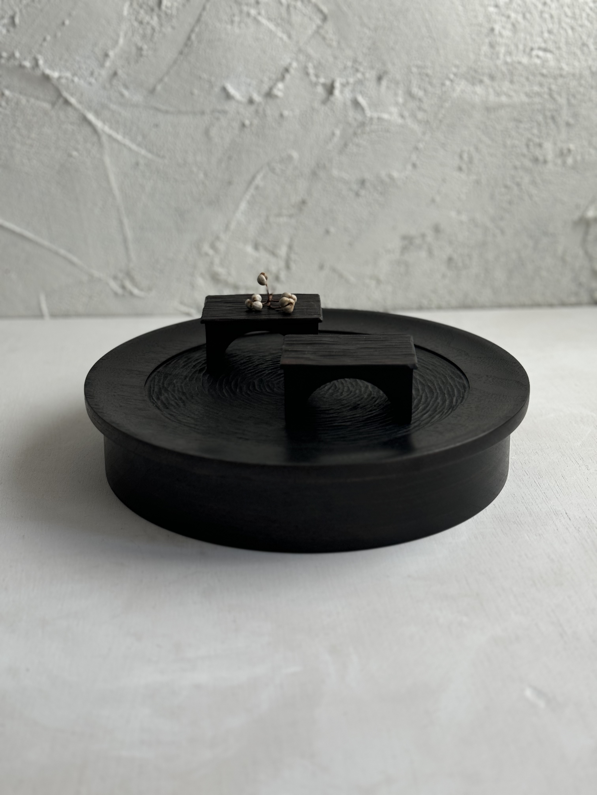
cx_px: 298
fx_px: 1104
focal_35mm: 48
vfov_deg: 39.7
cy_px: 398
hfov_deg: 30.3
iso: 125
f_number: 1.78
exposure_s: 1/60
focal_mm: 6.76
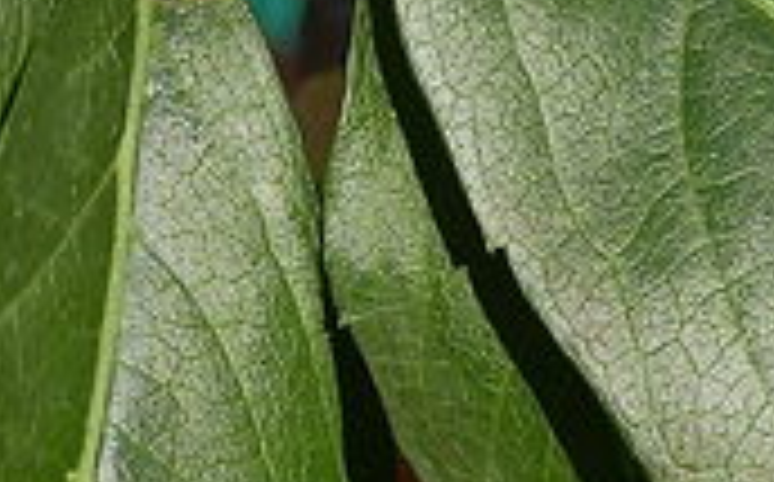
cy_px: 182
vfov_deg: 5.5
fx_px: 5035
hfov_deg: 8.6
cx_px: 1170
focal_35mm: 239
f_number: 5
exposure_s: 1/200
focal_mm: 30.4
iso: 400
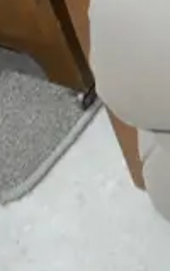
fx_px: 1408
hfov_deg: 6.9
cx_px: 150
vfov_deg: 9.8
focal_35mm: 190
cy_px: -372
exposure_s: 1/60
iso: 500
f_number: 3.5
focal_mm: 14
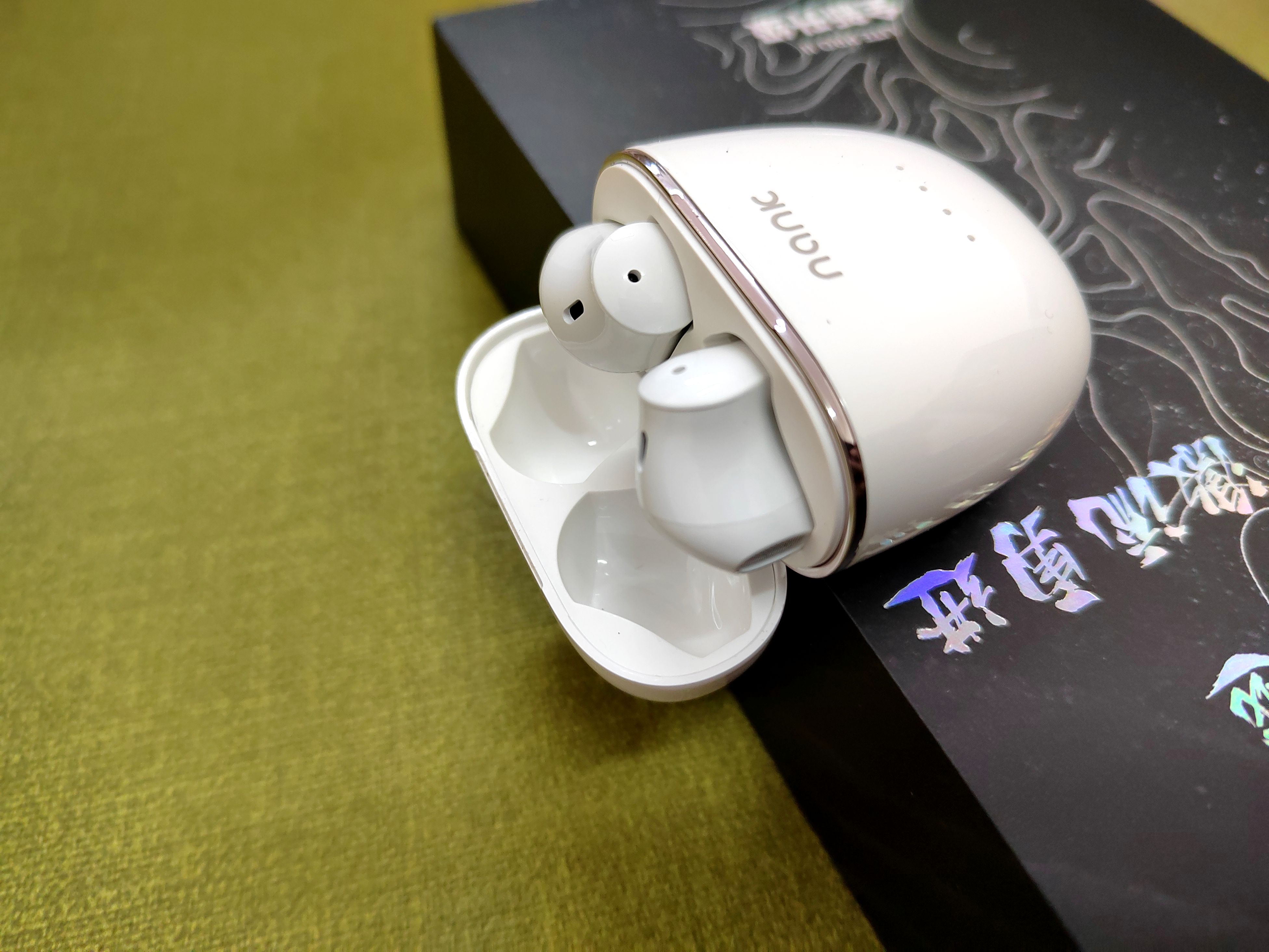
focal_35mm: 23
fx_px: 843
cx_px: 634
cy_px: 476
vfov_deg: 58.9
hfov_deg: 73.9
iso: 2566
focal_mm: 5.52
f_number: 1.9
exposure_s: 1/50
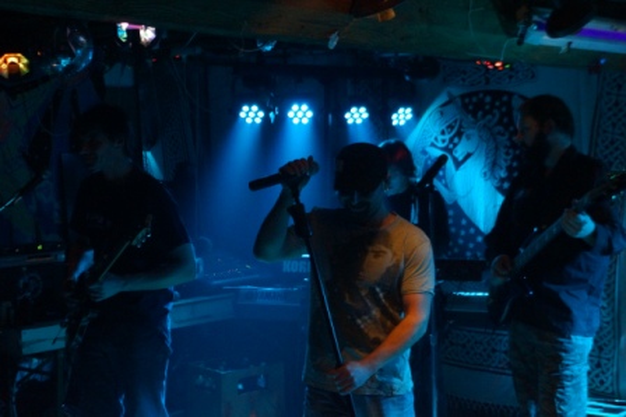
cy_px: 208
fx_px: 1303
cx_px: 313
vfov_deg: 18.2
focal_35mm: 75
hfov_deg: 27.0
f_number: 4.5
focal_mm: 50
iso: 3200
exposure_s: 1/125
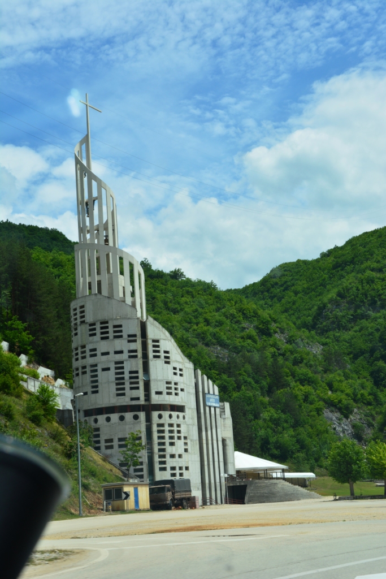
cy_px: 290
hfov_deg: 22.6
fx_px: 965
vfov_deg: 33.4
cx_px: 193
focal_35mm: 60
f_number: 9
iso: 200
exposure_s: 1/320
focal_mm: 40
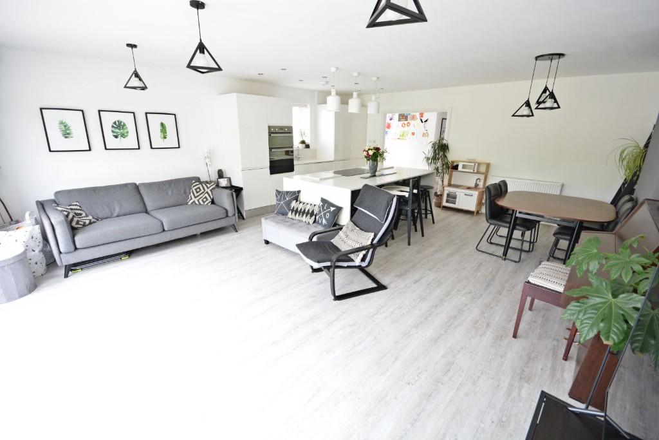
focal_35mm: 15
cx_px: 330
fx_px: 275
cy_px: 220
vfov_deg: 77.3
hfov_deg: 100.4
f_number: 8
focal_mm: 10
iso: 400
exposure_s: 1/15
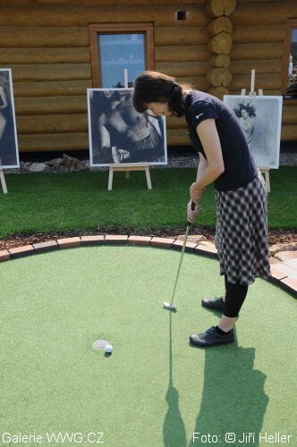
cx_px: 148
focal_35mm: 36
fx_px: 447
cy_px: 224
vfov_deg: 53.2
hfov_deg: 36.8
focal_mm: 24
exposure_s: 1/320
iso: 200
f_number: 7.1
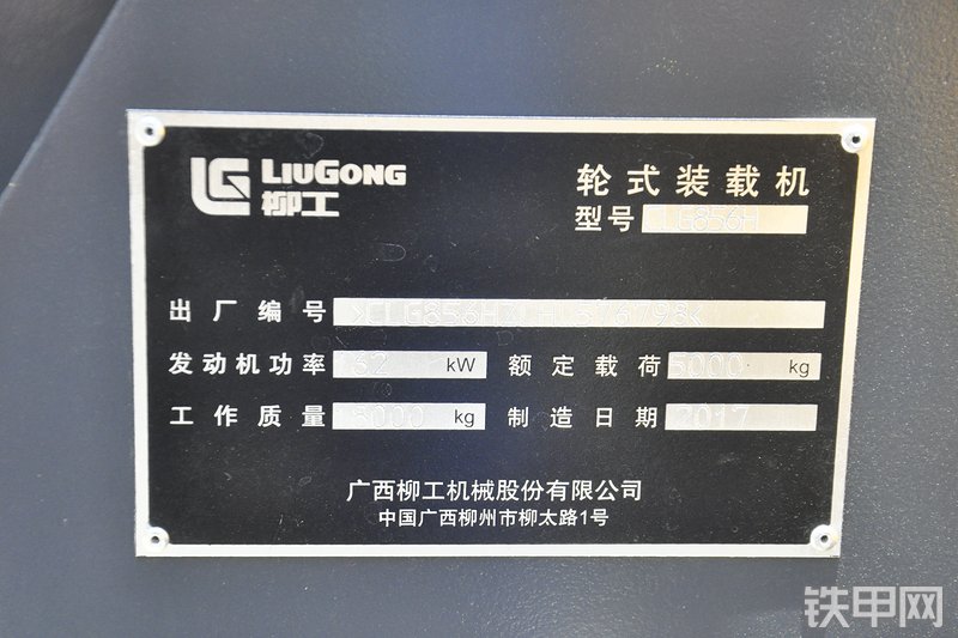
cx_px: 479
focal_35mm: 87
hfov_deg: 23.4
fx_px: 2315
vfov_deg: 15.7
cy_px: 319
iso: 1250
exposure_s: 1/500
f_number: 5.6
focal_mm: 58
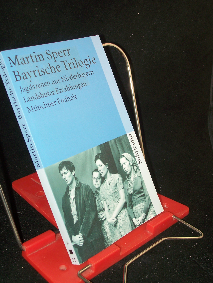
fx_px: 435
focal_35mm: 53
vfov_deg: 36.2
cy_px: 142
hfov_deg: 27.5
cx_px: 106
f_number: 3.2
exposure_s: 1/80
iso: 80
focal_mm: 8.7
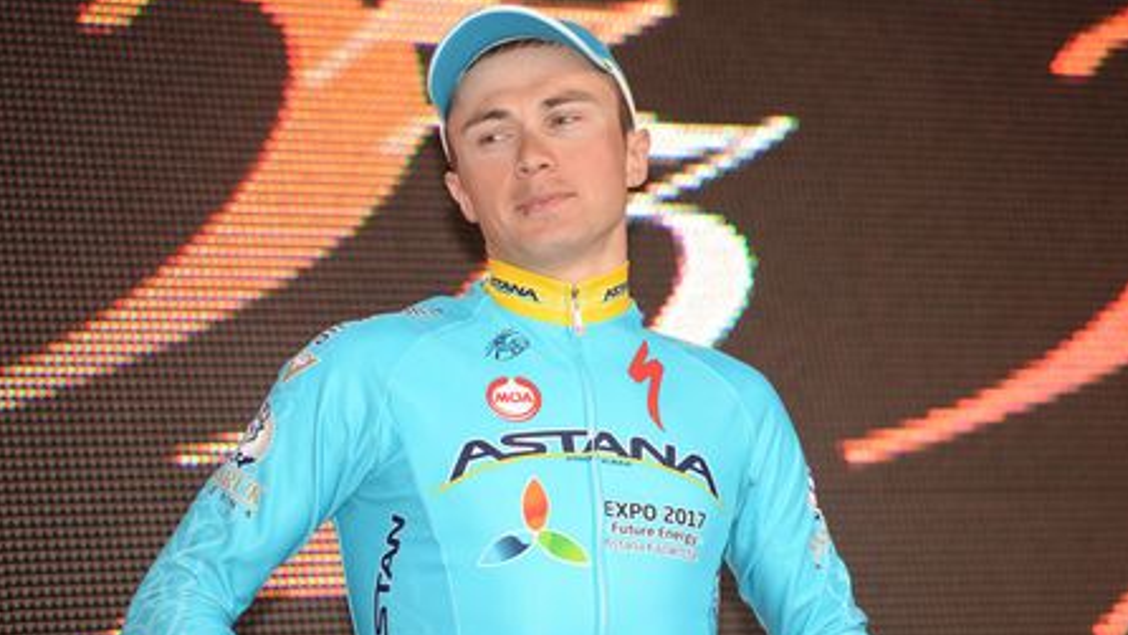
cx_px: 564
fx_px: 5684
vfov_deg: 6.4
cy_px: 274
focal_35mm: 190
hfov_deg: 11.3
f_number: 3.5
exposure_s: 1/250
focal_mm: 180
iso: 200
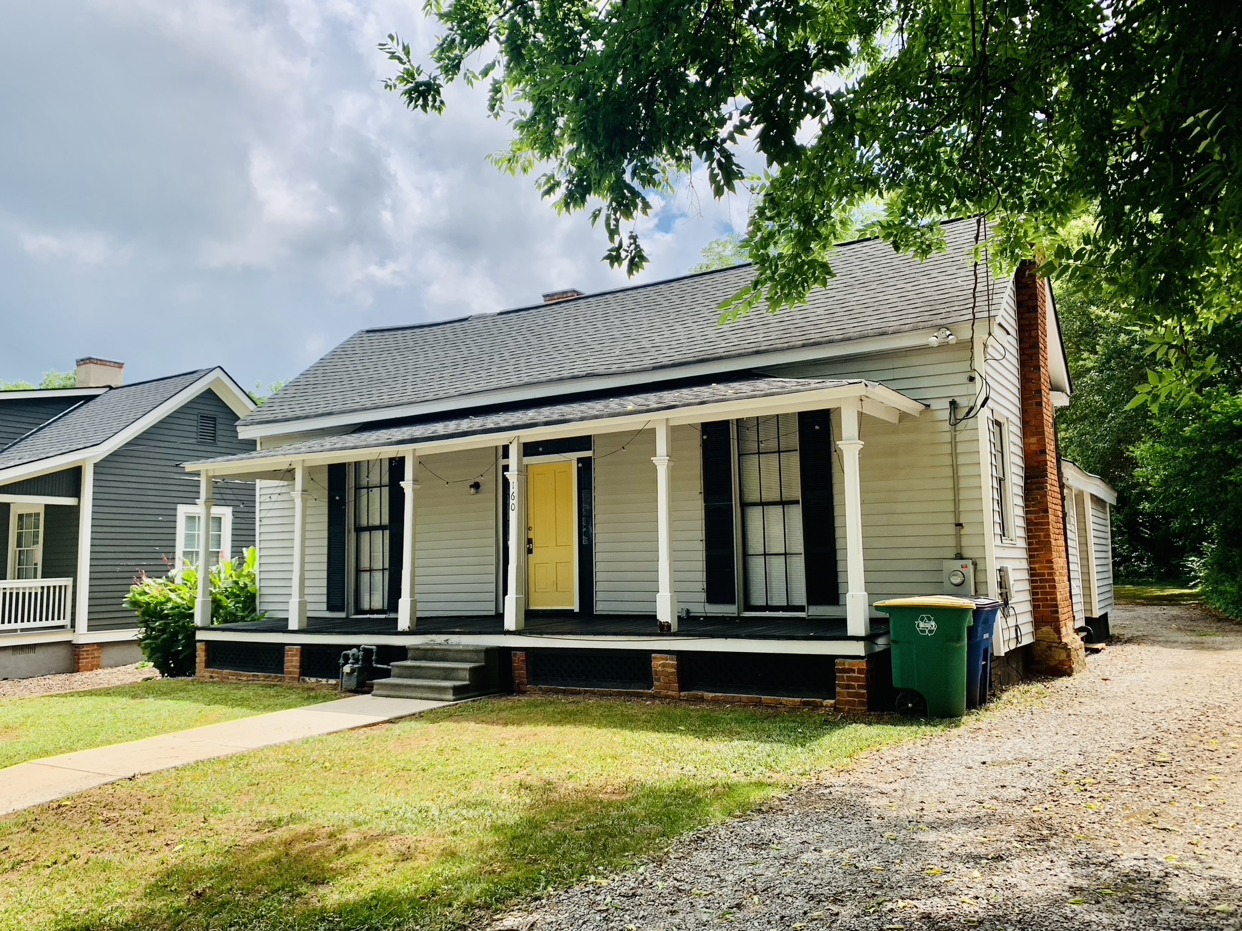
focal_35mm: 26
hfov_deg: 67.3
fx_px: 933
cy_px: 466
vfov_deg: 53.1
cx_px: 621
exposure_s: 1/1689
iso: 25
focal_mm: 4.25
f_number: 1.8
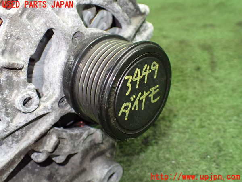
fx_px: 210
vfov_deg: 46.8
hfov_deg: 60.0
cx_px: 121
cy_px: 91
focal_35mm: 30
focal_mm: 5.4
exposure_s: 1/100
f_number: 2.3
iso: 800
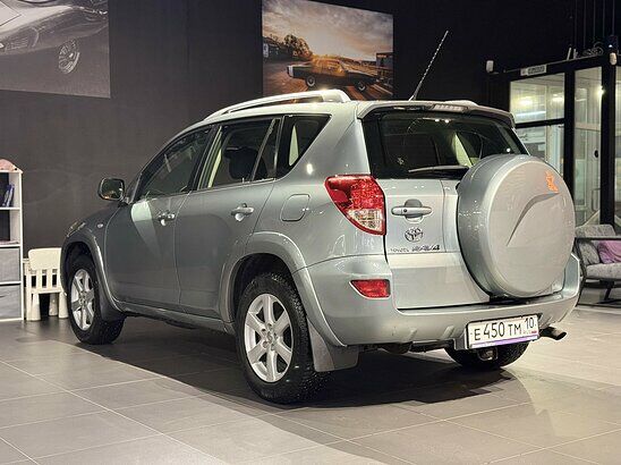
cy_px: 232
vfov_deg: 30.2
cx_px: 310
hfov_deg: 39.7
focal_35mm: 48
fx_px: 860
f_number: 1.78
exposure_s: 1/33
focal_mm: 6.76
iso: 320
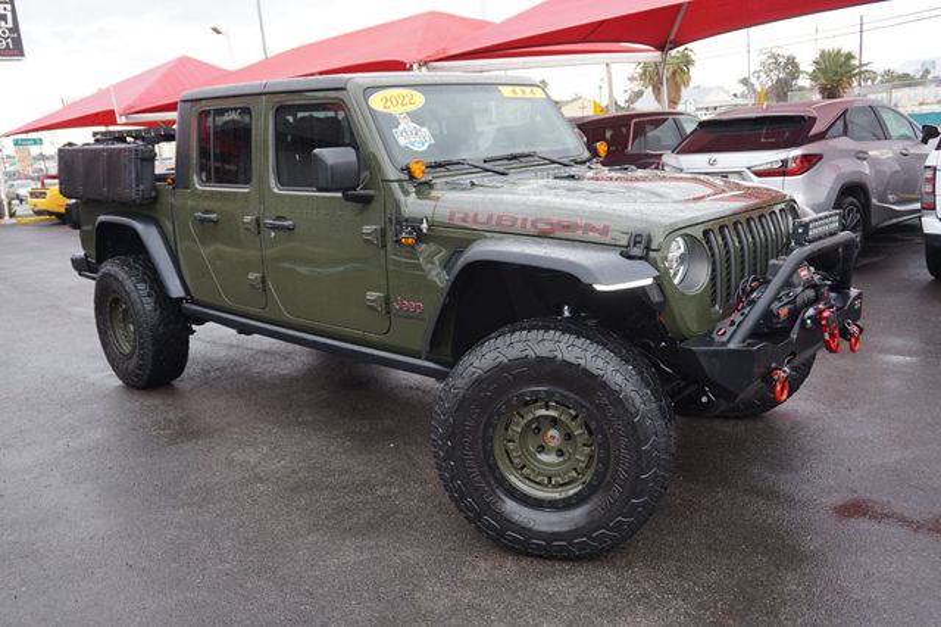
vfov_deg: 43.6
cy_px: 314
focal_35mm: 30
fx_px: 784
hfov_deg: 62.0
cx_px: 470
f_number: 4
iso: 125
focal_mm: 20
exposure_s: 1/60
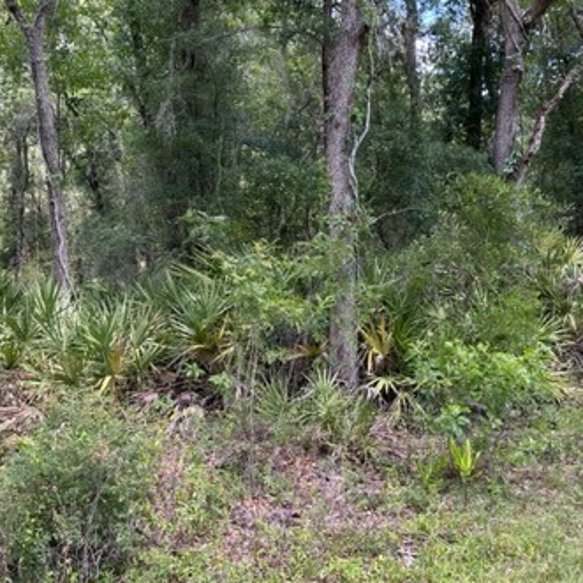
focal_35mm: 41
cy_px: 255
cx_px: 303
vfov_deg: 40.9
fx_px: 781
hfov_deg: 40.9
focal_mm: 6.86
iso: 80
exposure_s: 1/426
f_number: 1.78
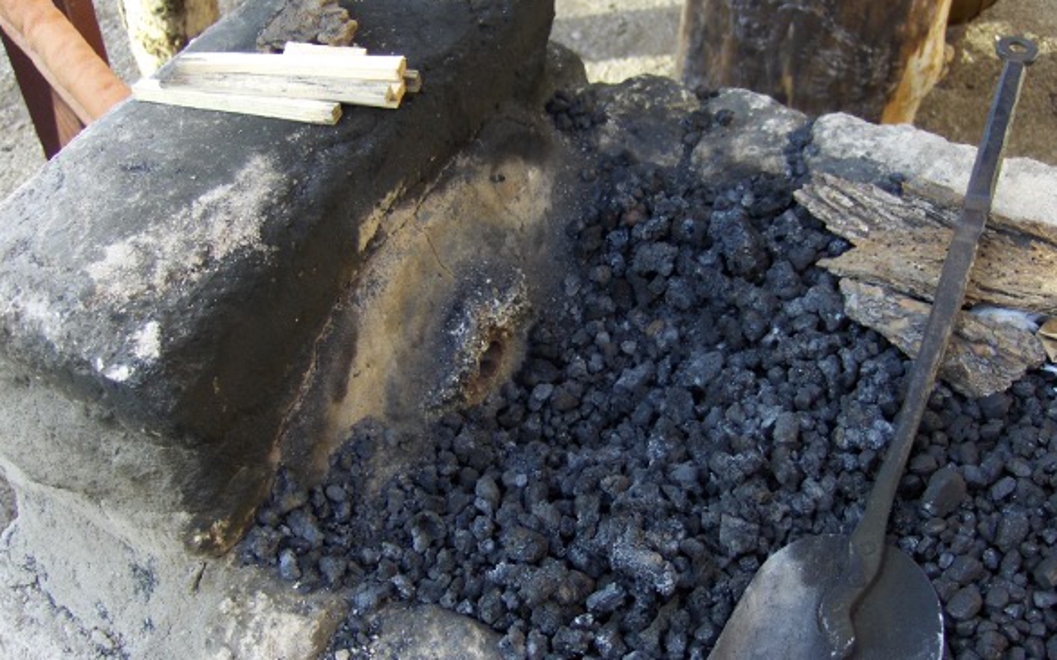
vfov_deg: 33.6
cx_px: 539
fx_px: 1094
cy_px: 345
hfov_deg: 51.5
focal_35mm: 38
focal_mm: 7.5
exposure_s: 1/123
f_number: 2.8
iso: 172
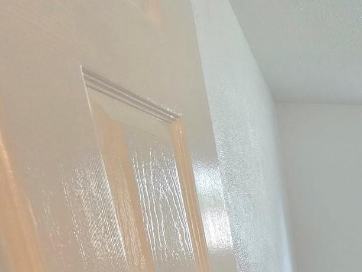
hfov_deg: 36.2
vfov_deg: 35.5
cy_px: 302
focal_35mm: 34
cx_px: 467
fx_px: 356
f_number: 2.2
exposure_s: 1/60.2
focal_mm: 2.2
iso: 200
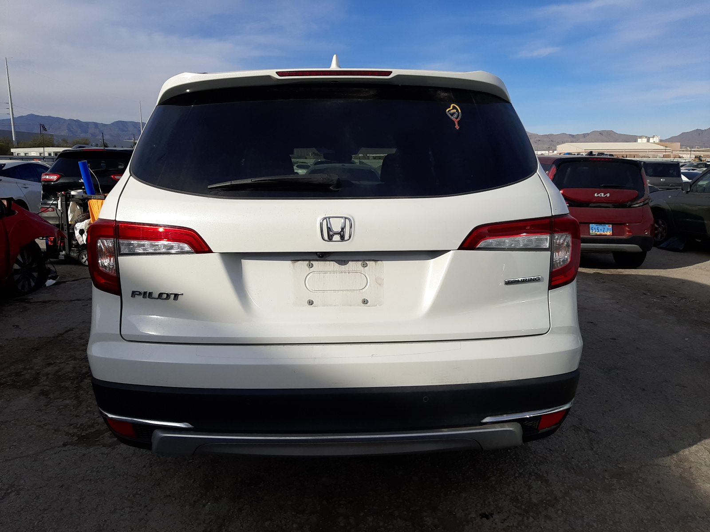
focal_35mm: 26
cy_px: 266
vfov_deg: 53.1
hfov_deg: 67.3
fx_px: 533
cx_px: 355
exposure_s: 1/5000
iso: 40
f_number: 1.7
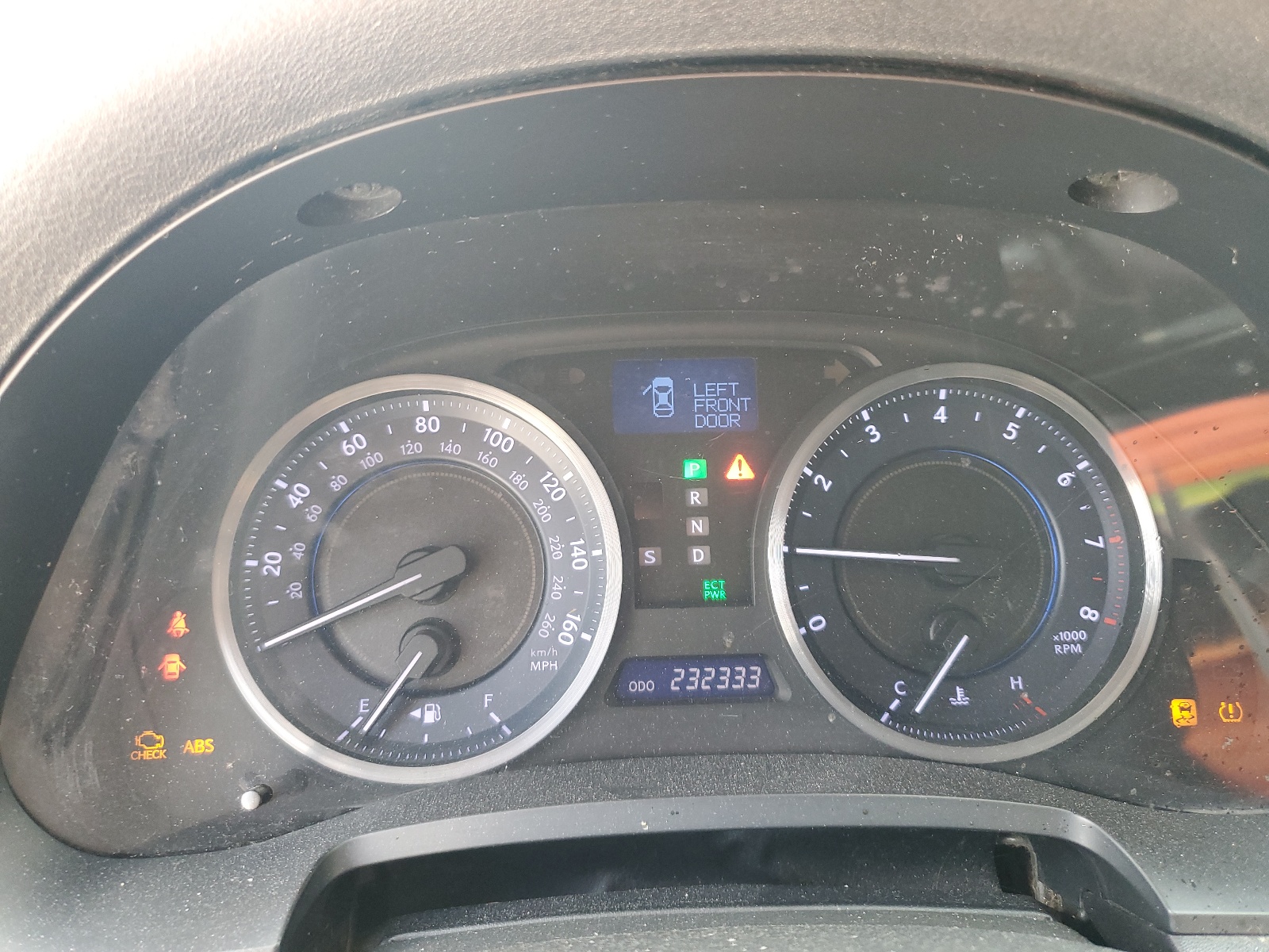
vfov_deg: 53.1
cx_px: 634
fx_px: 953
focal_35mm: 26
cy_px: 476
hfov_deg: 67.3
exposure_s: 1/60.2
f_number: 1.5
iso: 121
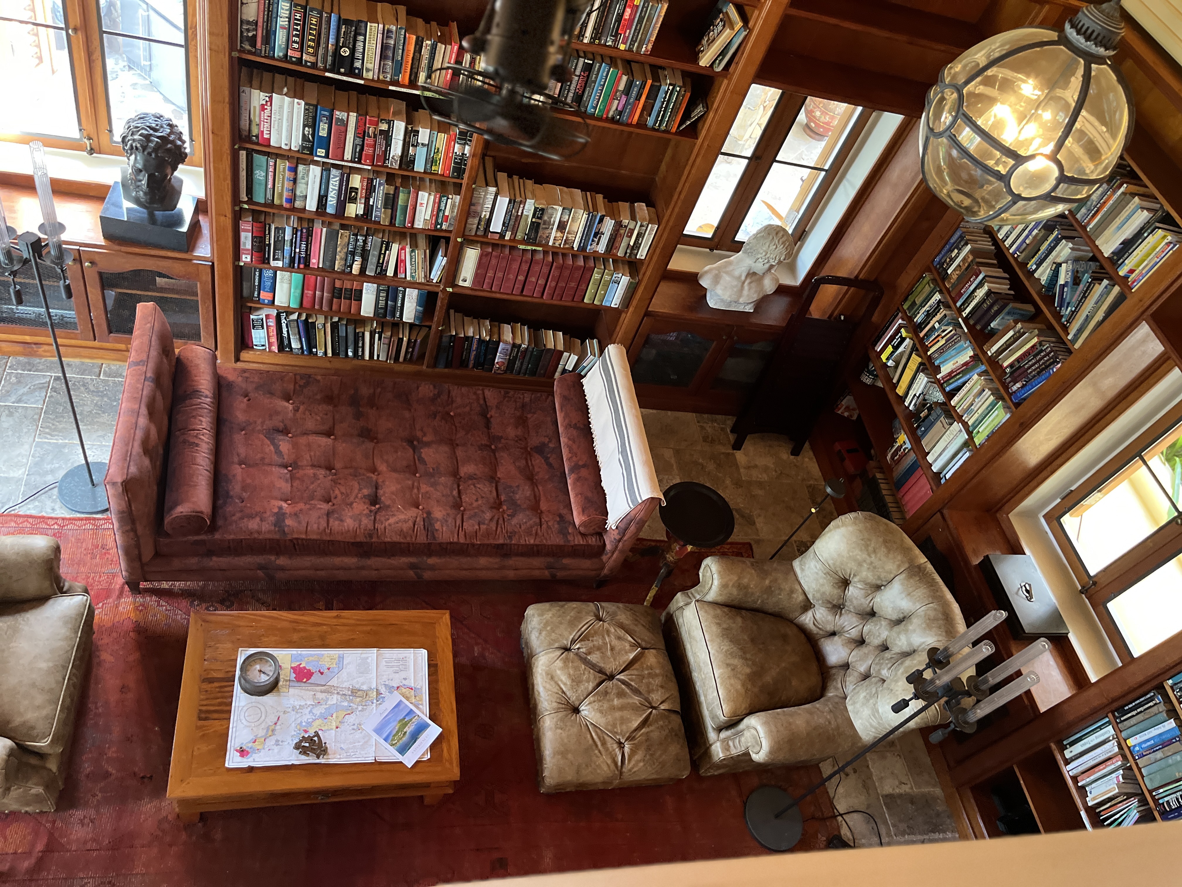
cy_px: 444
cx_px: 591
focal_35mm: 26
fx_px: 888
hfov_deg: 67.3
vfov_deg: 53.1
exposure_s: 1/60
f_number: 1.6
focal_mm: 5.1
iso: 500
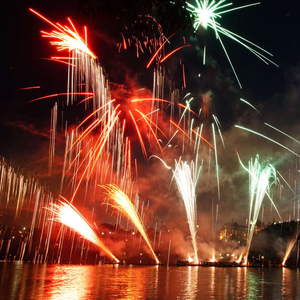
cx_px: 259
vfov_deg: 39.9
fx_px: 412
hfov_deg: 37.8
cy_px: 123
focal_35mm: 42
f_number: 9
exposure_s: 3.2
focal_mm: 18
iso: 800
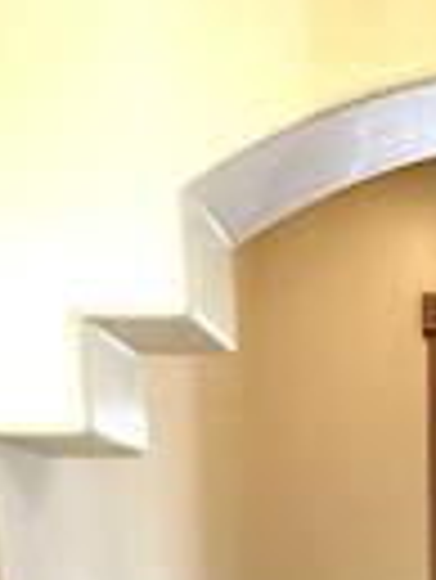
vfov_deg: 28.8
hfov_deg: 25.4
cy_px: 782
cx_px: 512
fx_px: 872
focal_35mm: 52
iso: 640
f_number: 2.2
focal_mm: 2.22
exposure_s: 1/120
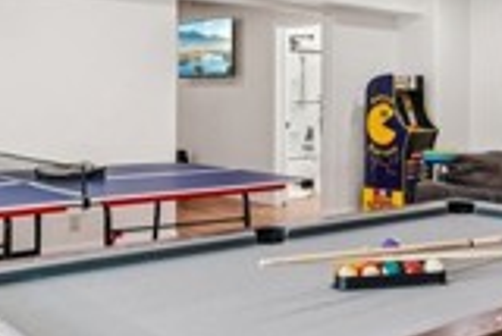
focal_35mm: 48
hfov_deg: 40.5
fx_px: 670
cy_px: 104
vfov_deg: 27.9
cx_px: 342
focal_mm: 12
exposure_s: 1/10
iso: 400
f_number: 8
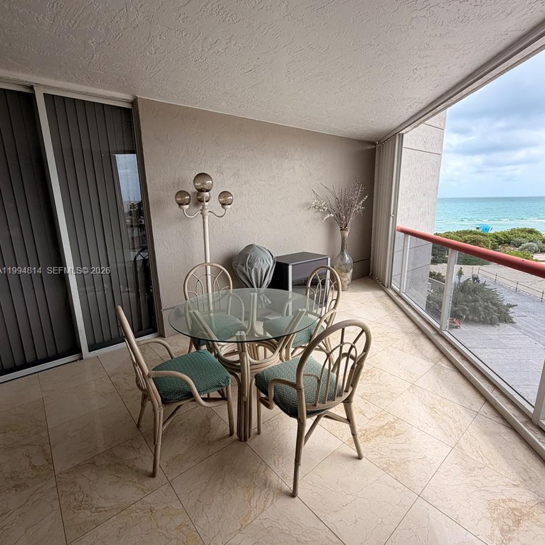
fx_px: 303
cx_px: 276
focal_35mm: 17
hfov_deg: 84.0
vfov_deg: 84.0
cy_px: 272
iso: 40
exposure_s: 1/518
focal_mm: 2.22
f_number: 2.2
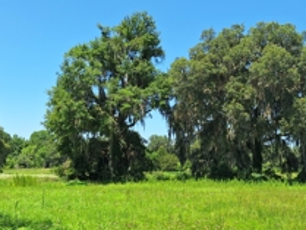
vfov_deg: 32.9
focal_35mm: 44
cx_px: 195
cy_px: 127
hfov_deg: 42.5
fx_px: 389
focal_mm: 5.54
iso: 40
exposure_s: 1/1821
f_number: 1.8
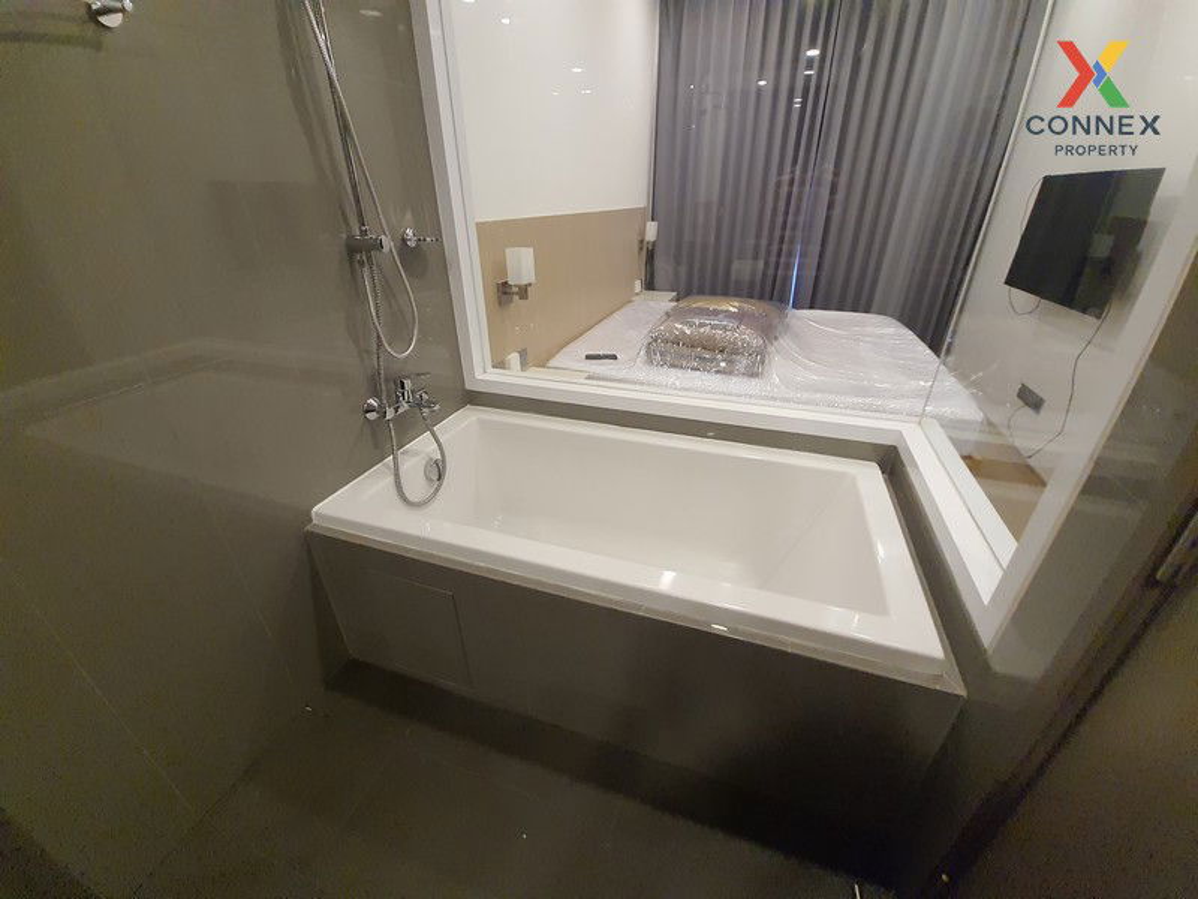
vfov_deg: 89.9
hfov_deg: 106.2
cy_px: 450
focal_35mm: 13
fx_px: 450
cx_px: 599
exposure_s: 1/50
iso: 400
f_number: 2.2
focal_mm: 1.74
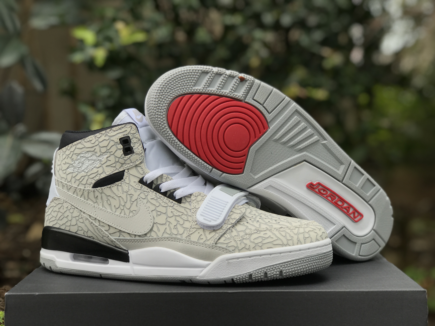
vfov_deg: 25.7
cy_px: 163
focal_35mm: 57
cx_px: 218
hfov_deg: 33.8
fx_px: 716
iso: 20
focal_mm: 6.6
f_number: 2.8
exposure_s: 1/357
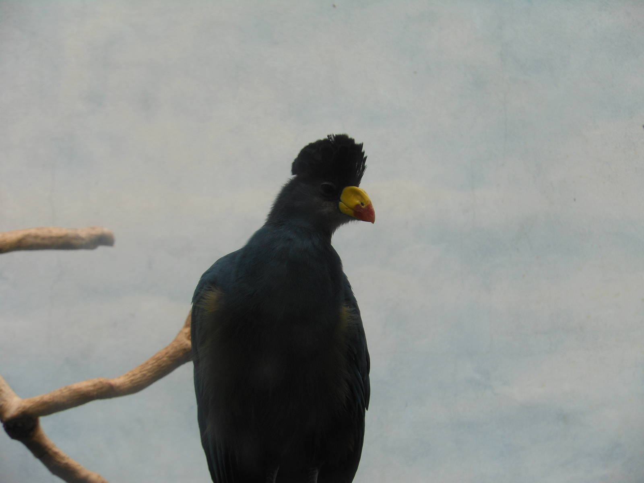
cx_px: 322
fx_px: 2623
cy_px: 242
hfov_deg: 14.0
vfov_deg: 10.5
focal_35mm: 141
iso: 80
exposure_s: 1/30
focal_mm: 25.3
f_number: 5.5
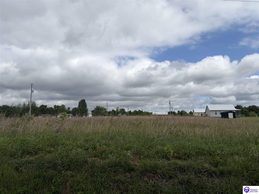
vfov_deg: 53.0
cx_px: 130
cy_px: 97
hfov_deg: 67.3
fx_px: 194
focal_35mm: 26
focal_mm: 5.96
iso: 50
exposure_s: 1/10101
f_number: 1.6
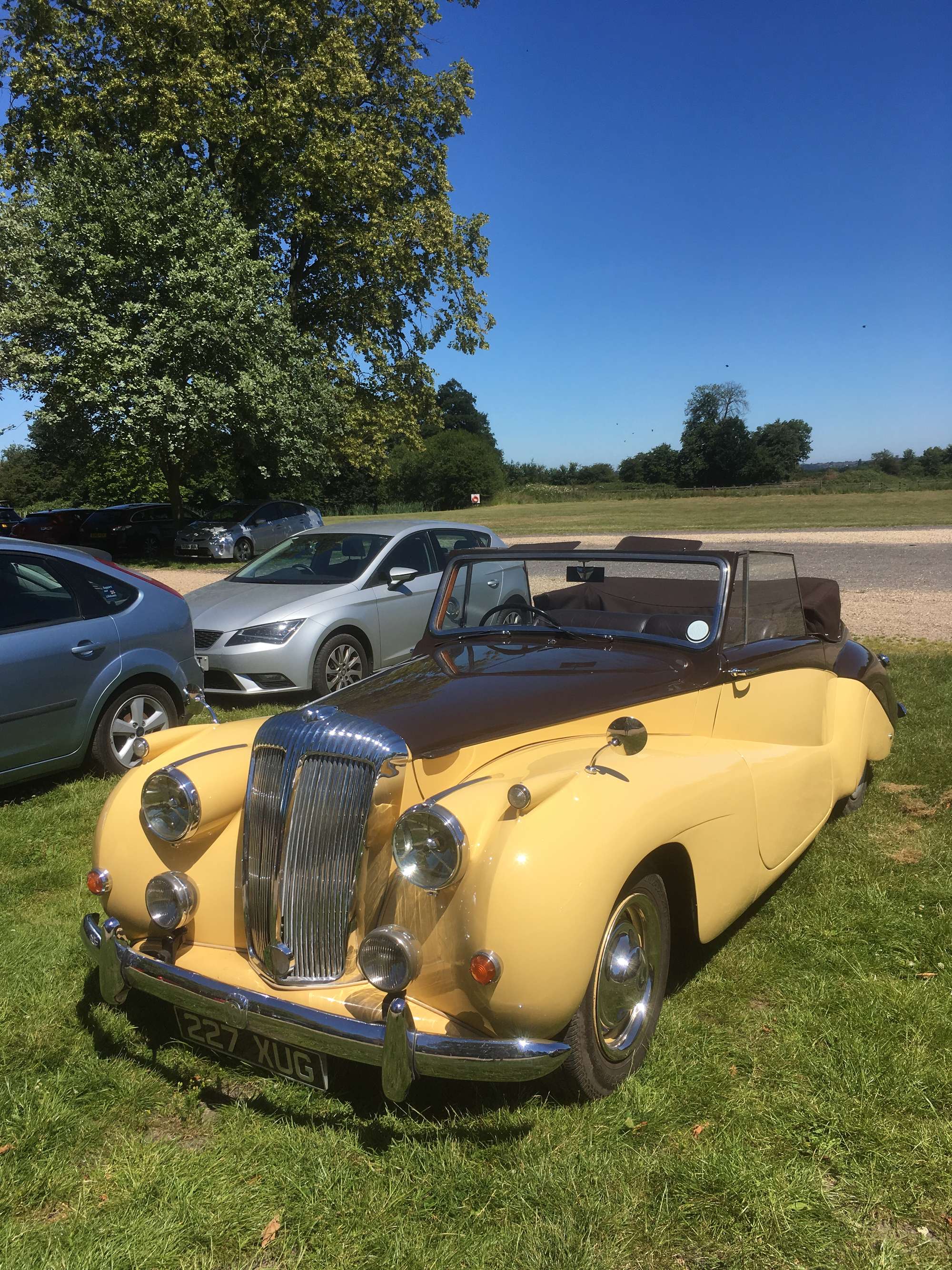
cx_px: 476
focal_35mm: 29
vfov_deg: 61.7
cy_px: 635
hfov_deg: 48.2
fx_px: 1063
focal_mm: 4.15
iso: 25
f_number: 2.2
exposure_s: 1/2137
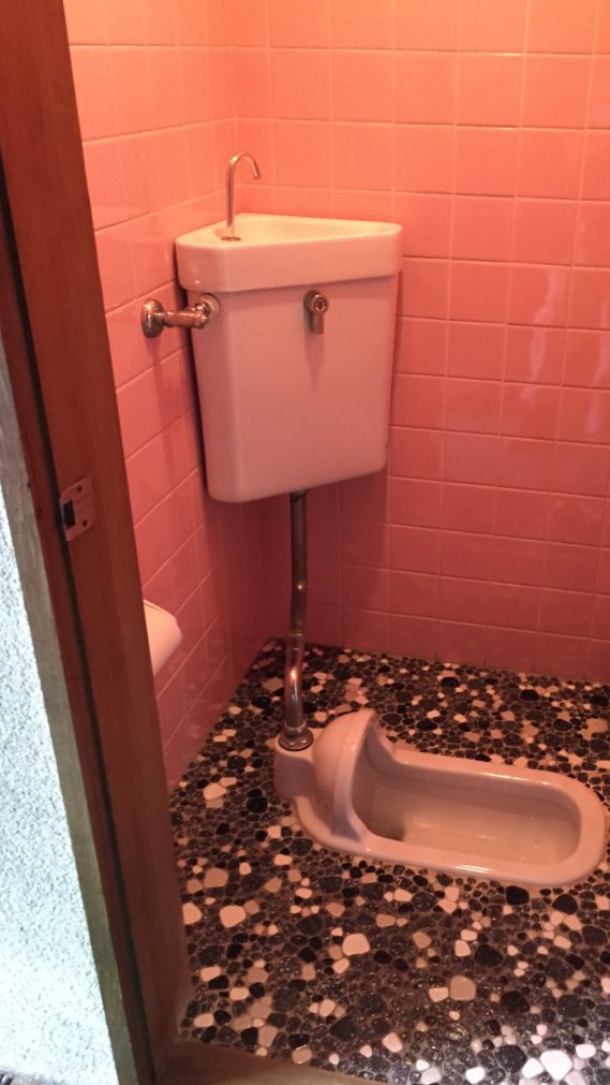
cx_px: 402
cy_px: 543
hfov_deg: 36.4
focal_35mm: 32
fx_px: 920
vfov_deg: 61.0
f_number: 2.2
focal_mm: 4.15
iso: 250
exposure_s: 1/30
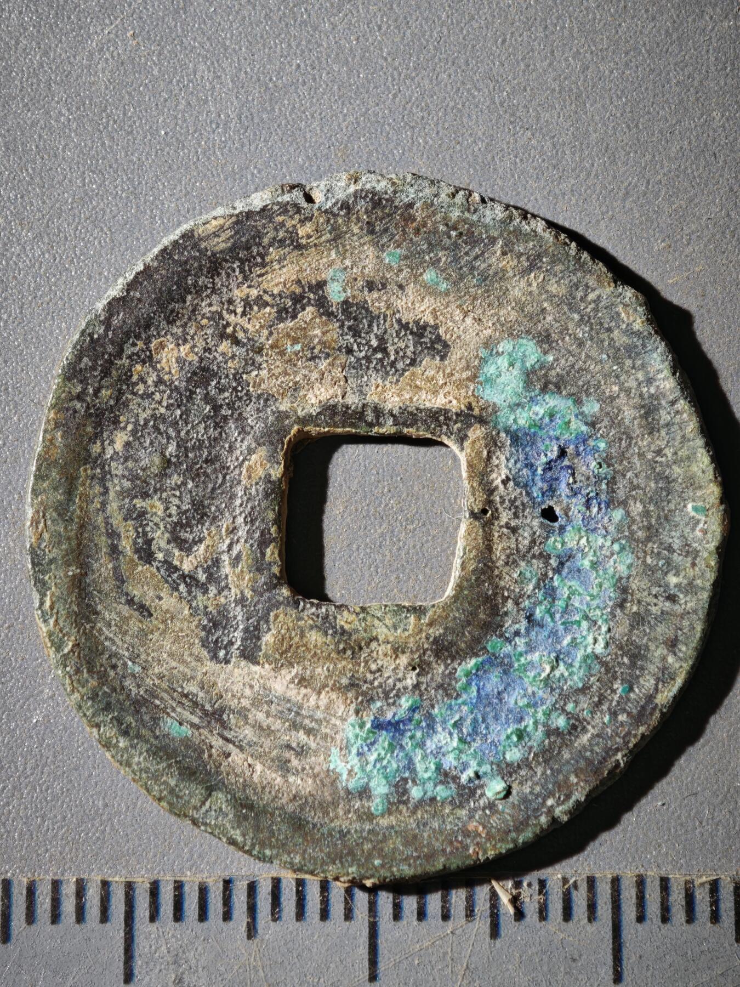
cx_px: 370
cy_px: 494
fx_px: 2736
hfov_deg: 15.4
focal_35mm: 96
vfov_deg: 20.4
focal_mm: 9
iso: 160
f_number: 2
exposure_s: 1/100
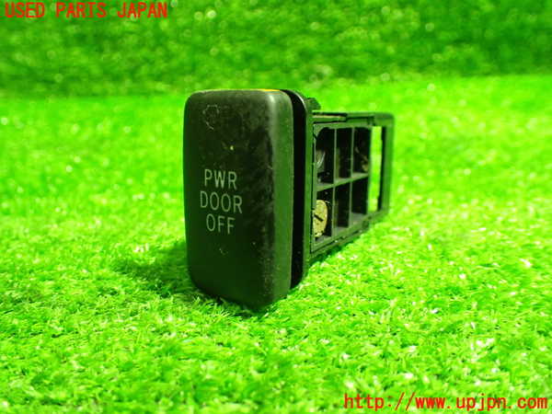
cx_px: 276
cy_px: 207
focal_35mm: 30
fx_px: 478
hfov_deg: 60.0
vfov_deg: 46.8
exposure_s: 1/30
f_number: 2.3
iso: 1000
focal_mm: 5.4
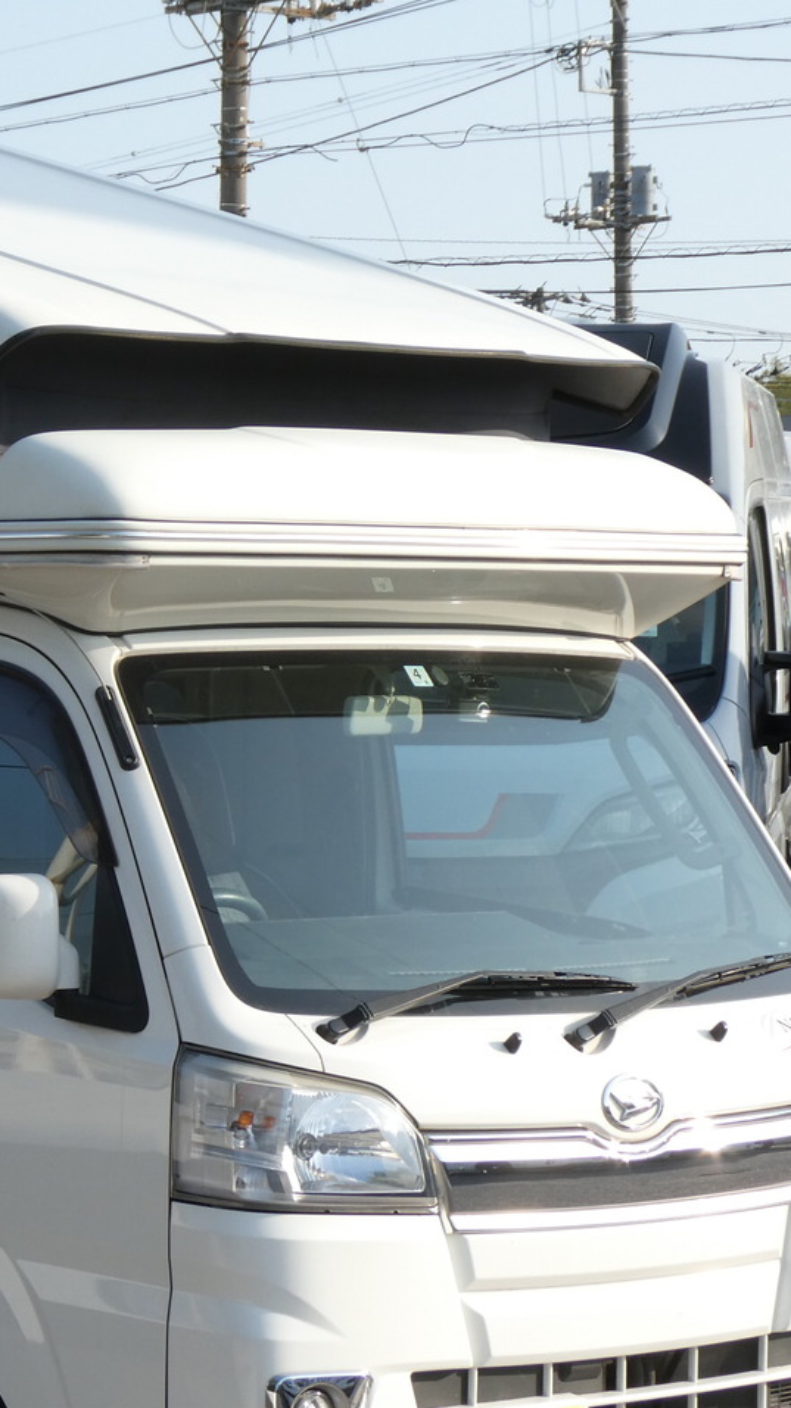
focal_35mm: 135
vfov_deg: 15.9
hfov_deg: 8.9
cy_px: 869
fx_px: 5039
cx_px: 12
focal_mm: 13.2
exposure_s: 1/320
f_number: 4.6
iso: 80
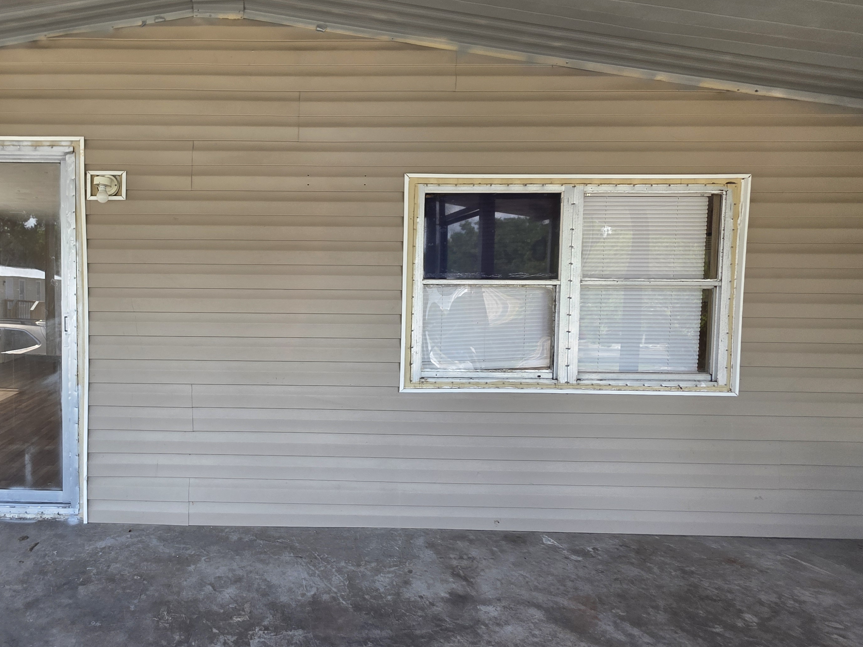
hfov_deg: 79.4
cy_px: 307
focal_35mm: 19
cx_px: 236
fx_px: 474
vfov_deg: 68.6
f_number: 1.9
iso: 64
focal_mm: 2.2
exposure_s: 1/120
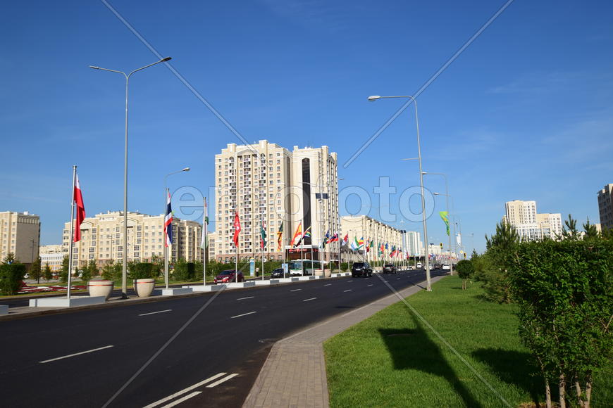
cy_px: 204
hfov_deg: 61.9
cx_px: 306
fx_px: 511
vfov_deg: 43.6
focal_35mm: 30
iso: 100
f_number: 11
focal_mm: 20
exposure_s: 1/200
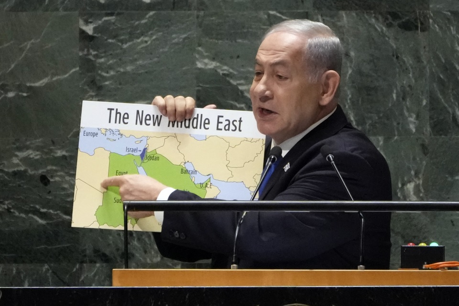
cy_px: 153
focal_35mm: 600
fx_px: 7649
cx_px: 230
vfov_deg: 2.3
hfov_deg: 3.4
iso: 6400
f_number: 5.6
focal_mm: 400
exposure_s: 1/250
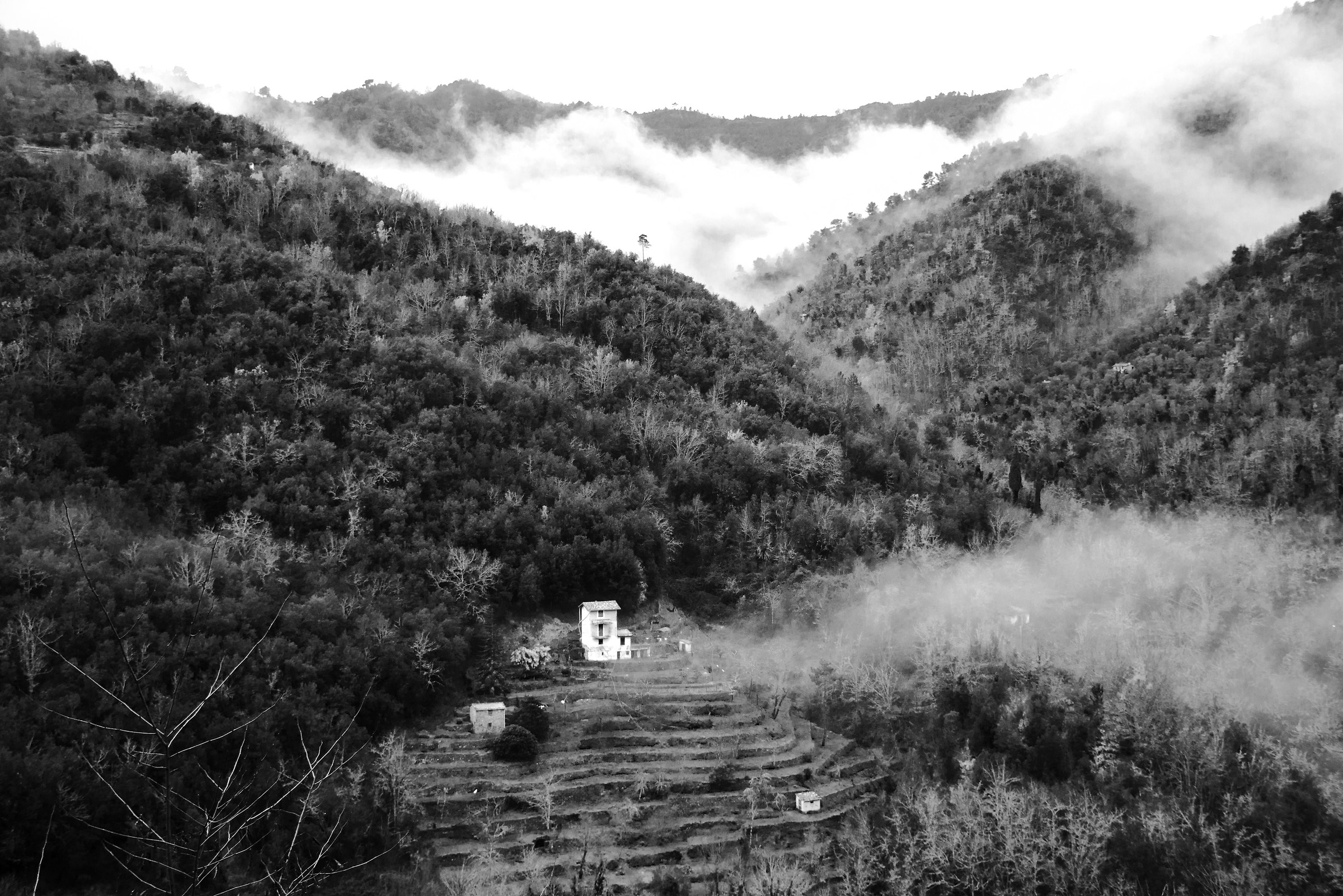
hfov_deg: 41.1
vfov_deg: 28.1
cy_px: 448
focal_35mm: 48
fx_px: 1791
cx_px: 672
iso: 200
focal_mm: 32
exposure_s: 1/250
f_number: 4.5
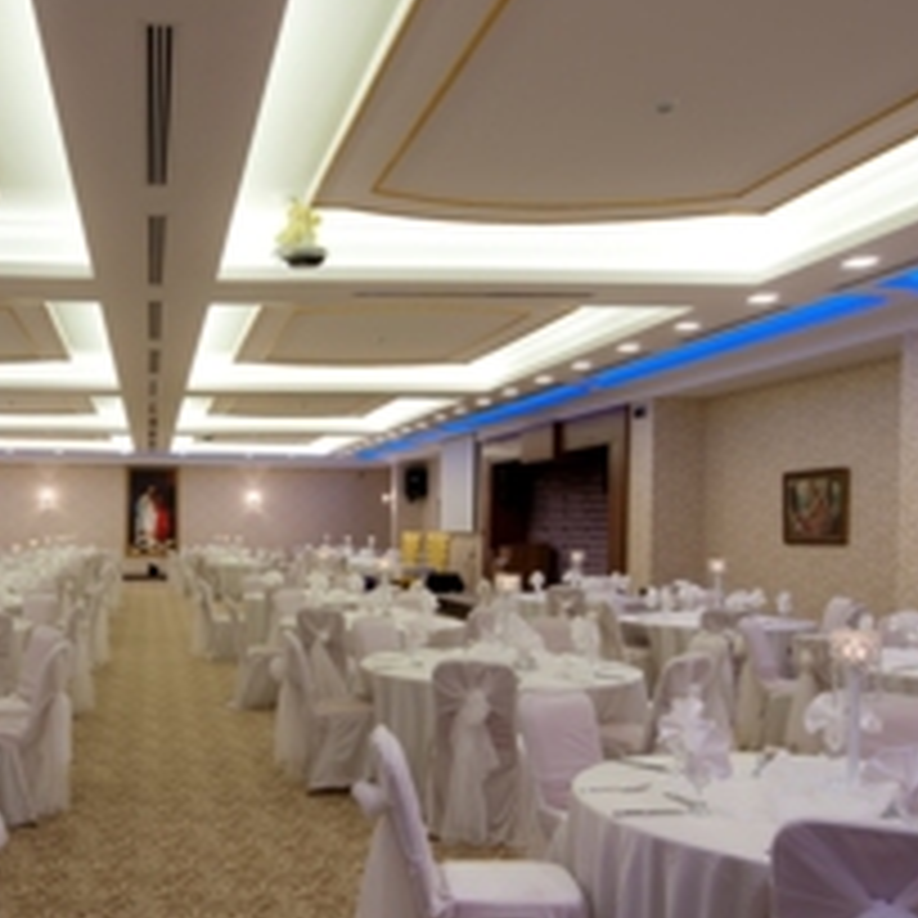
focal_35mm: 35
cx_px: 166
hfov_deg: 44.6
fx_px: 1050
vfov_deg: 47.0
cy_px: 544
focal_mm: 14
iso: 200
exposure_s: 1/3
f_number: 7.1
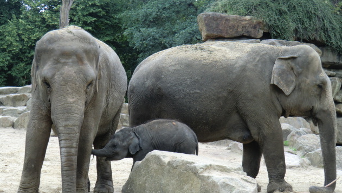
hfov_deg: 25.3
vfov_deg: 14.4
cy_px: 91
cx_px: 170
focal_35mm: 84
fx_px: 762
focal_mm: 13.6
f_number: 4.6
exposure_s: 1/80
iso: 64
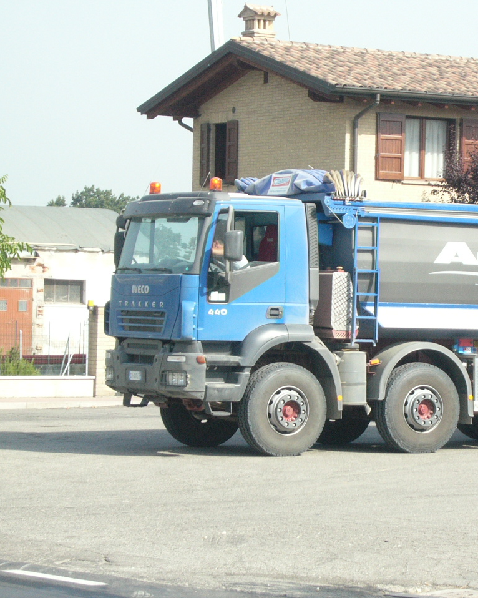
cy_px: 299
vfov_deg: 14.1
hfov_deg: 11.2
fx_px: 2423
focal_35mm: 137
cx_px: 358
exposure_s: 1/30
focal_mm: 17.4
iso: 100
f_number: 14
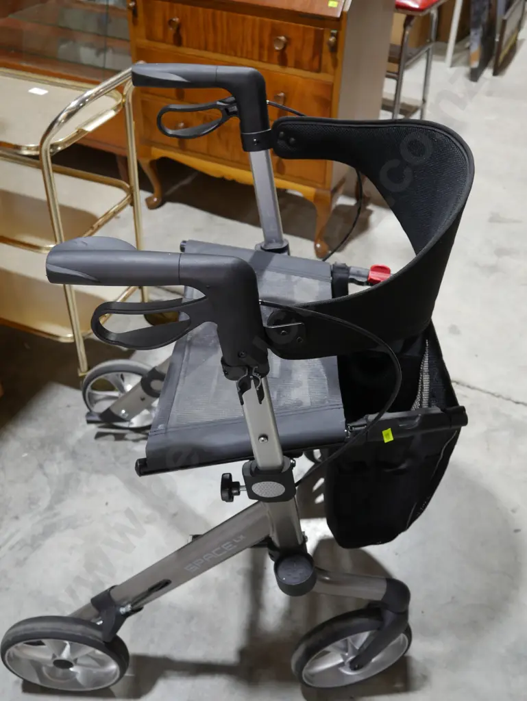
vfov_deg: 53.9
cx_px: 264
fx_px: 690
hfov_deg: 41.8
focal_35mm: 34
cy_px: 350
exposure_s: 1/60
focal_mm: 17
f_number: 4
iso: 400
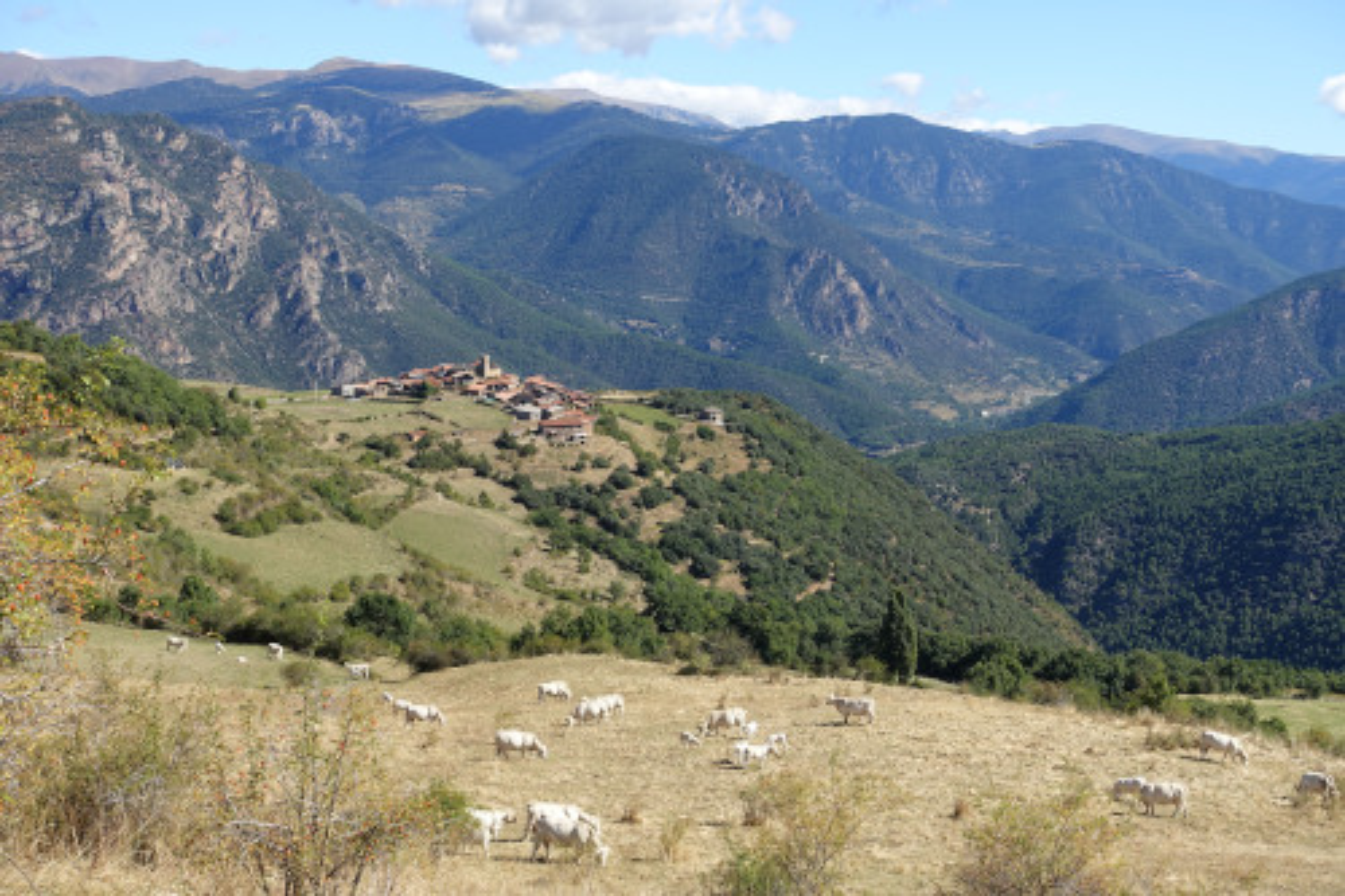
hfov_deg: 41.1
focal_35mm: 48
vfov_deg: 28.1
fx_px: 1793
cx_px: 672
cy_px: 448
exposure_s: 1/400
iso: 125
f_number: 5.6
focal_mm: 17.49
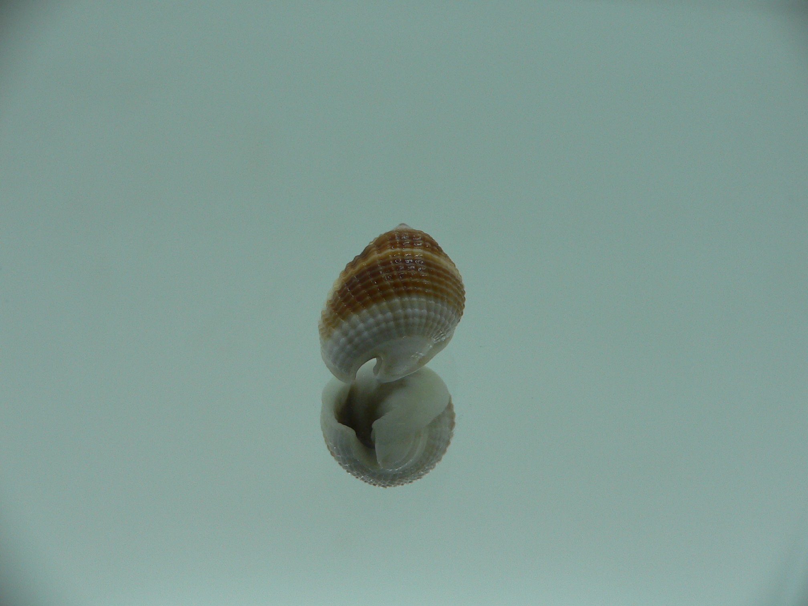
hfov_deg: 52.6
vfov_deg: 40.7
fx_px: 817
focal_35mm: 35
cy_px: 303
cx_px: 404
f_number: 2.8
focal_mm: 4.6
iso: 80
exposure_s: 1/80
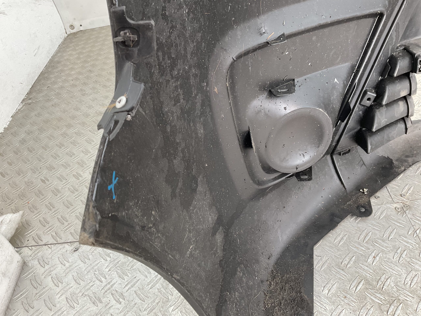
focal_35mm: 29
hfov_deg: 61.7
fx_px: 353
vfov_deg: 48.2
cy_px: 158
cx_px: 210
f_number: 1.8
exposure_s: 1/100
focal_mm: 3
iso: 40
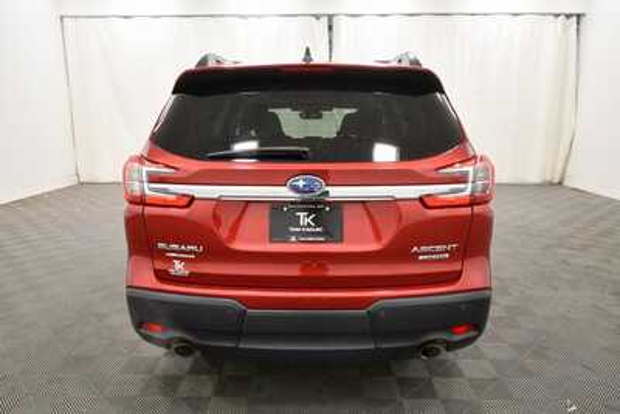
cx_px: 310
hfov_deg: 71.5
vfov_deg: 51.3
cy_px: 207
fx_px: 431
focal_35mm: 25
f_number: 5.3
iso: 1250
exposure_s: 1/125
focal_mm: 17
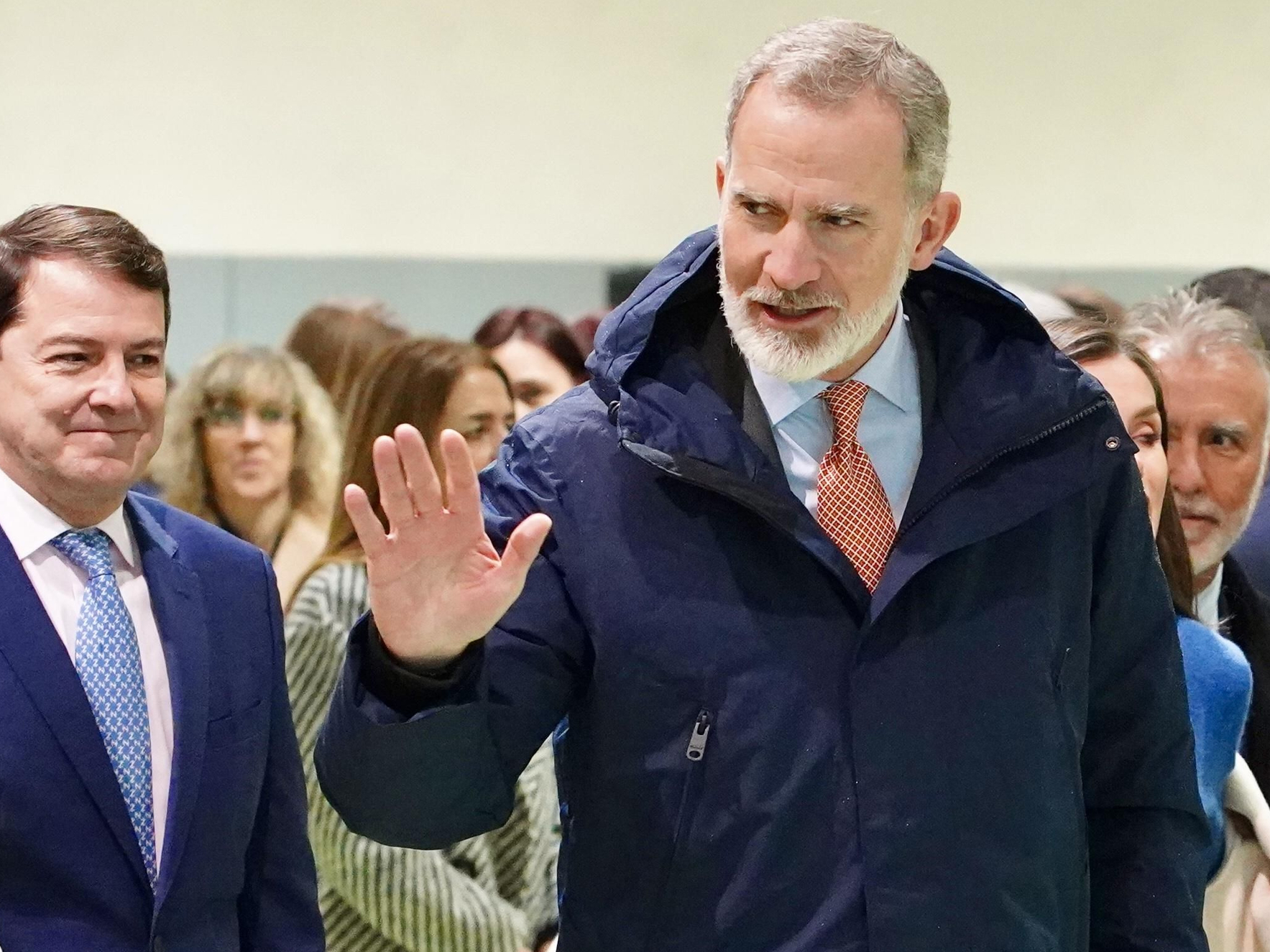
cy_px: 475
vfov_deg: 9.3
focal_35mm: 160
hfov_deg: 12.3
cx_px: 594
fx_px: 5870
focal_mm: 98
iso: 10000
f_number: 4.5
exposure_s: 1/250
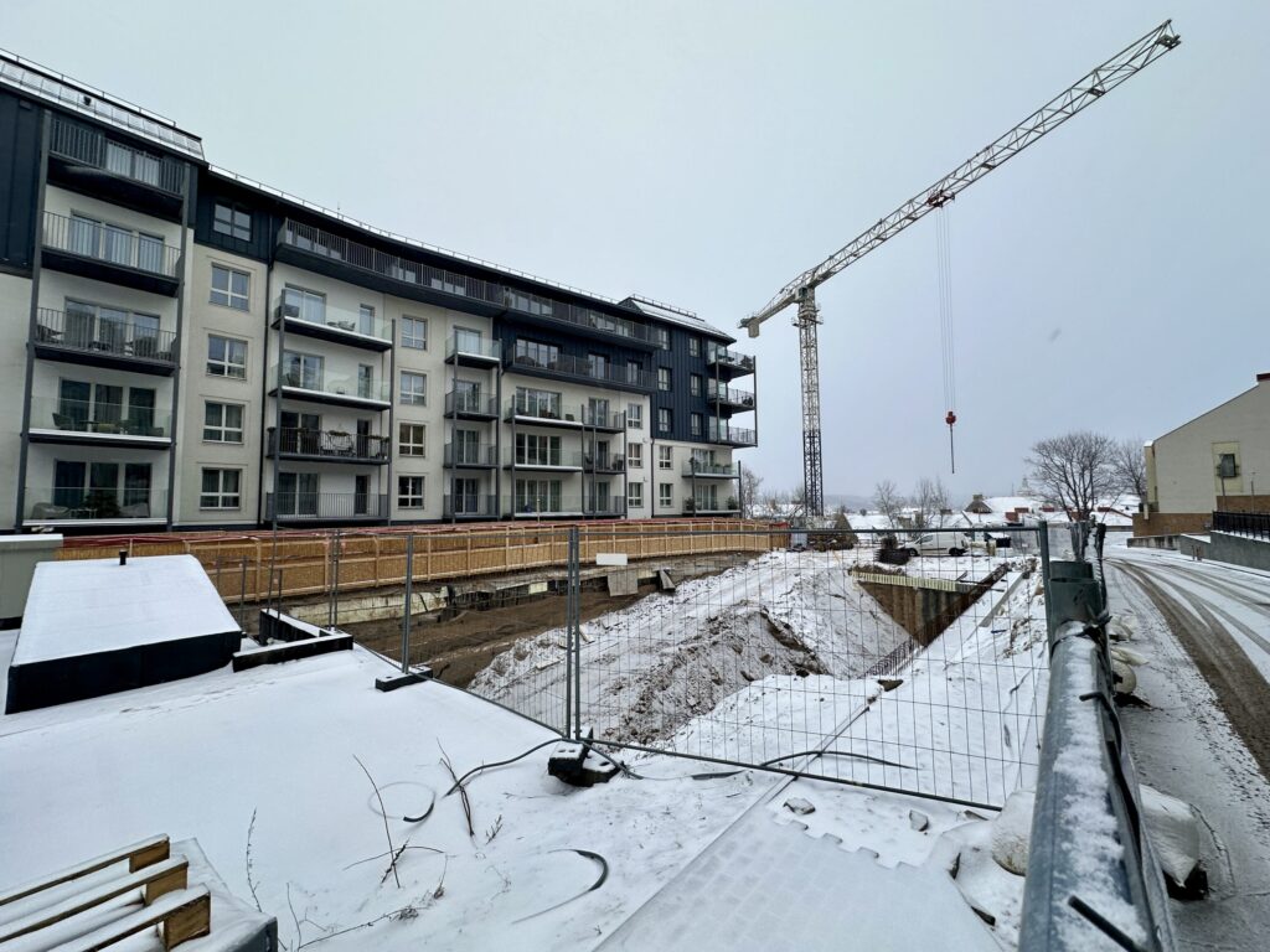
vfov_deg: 85.7
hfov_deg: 102.1
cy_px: 476
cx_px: 635
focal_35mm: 14
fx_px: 514
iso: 40
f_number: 2.2
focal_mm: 2.22
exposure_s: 1/99
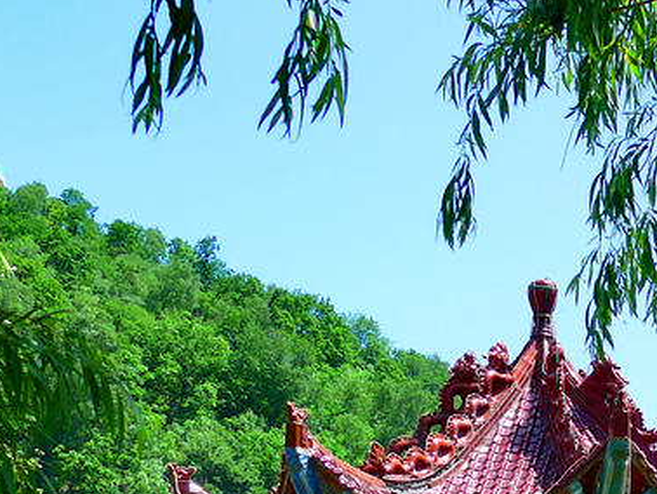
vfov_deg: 15.0
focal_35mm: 92
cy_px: 713
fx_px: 1747
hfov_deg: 20.4
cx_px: 699
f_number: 2.8
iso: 80
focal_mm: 6
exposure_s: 1/500
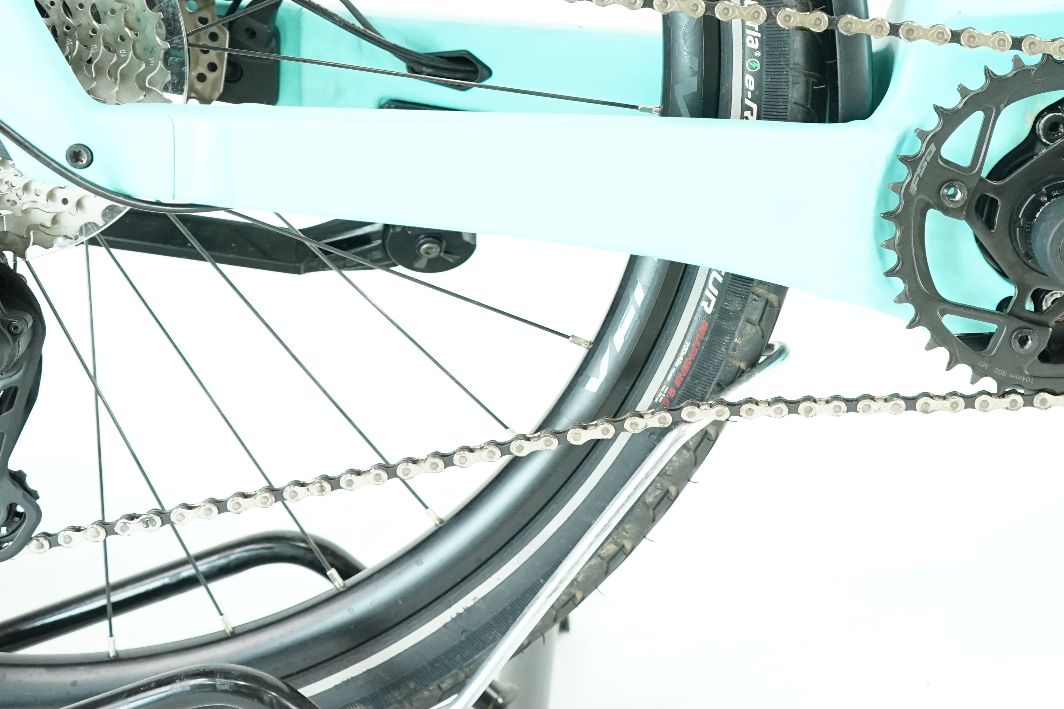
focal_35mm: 53
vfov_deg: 25.0
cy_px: 122
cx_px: 681
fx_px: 1566
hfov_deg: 37.2
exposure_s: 1/200
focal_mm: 30
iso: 2500
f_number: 4
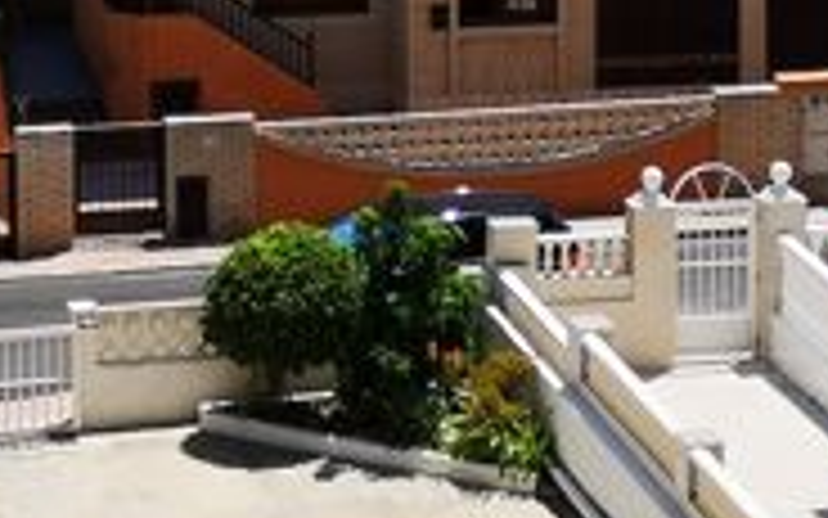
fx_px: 4491
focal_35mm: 199
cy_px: -559
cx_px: 250
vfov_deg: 6.4
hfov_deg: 10.5
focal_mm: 5.58
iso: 50
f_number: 1.8
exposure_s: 1/2387
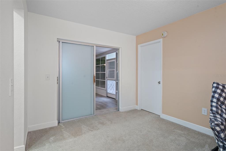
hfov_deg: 90.0
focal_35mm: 18
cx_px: 113
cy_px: 76
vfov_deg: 67.3
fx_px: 113
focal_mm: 18
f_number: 8
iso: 320
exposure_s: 2
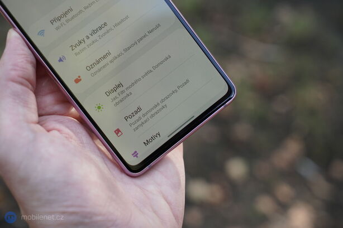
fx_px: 667
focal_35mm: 70
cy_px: 114
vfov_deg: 19.4
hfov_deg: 28.9
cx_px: 172
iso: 500
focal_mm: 70
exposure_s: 1/250
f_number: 5.6
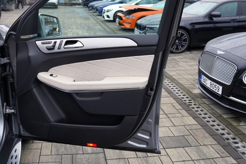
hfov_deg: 55.5
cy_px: 52
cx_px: 102
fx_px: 232
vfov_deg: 38.4
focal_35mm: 34
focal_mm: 24
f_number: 4
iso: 100
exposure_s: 1/60
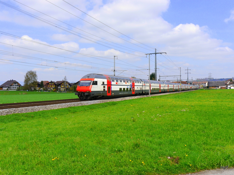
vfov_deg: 44.2
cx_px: 117
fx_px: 216
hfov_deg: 56.8
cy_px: 88
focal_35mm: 32
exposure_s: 1/400
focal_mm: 16
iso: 160
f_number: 8
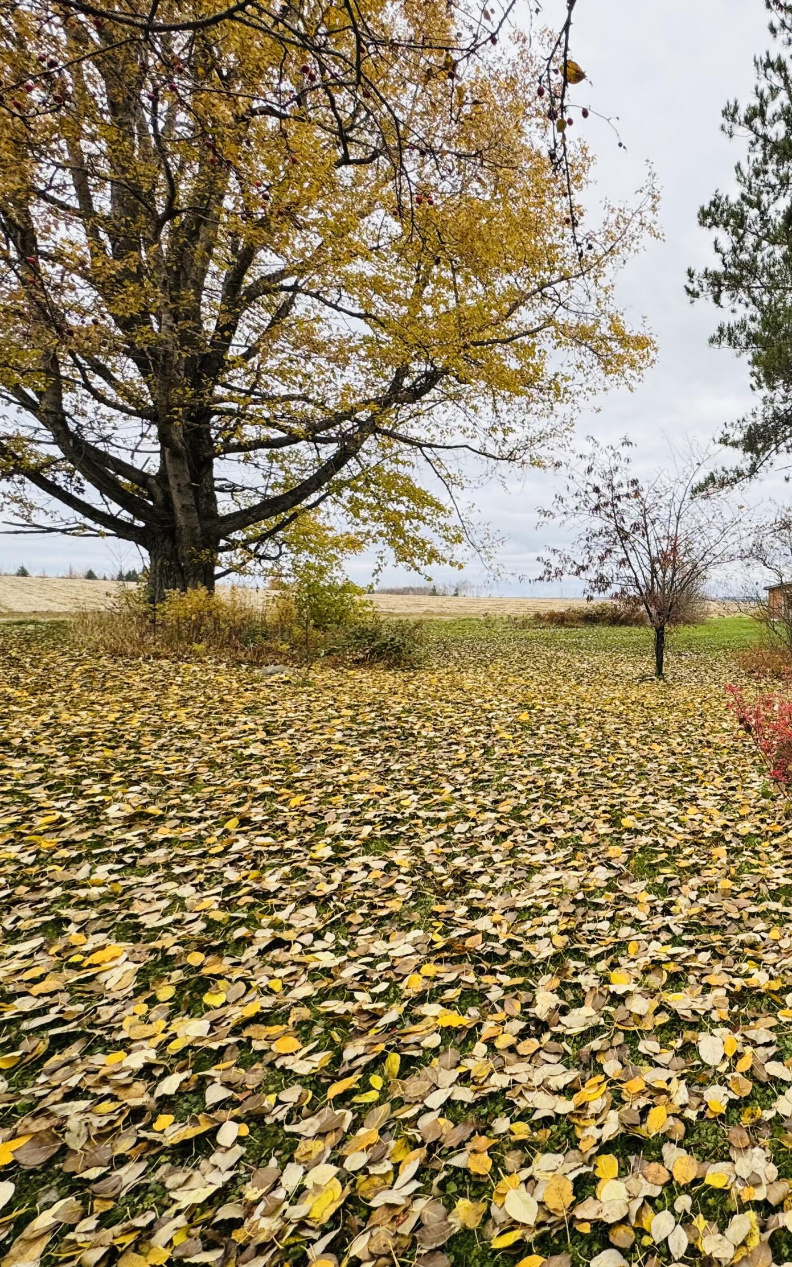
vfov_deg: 85.1
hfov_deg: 51.9
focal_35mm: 20
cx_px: 725
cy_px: 635
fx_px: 691
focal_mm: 2.22
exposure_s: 1/349
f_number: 2.2
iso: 40
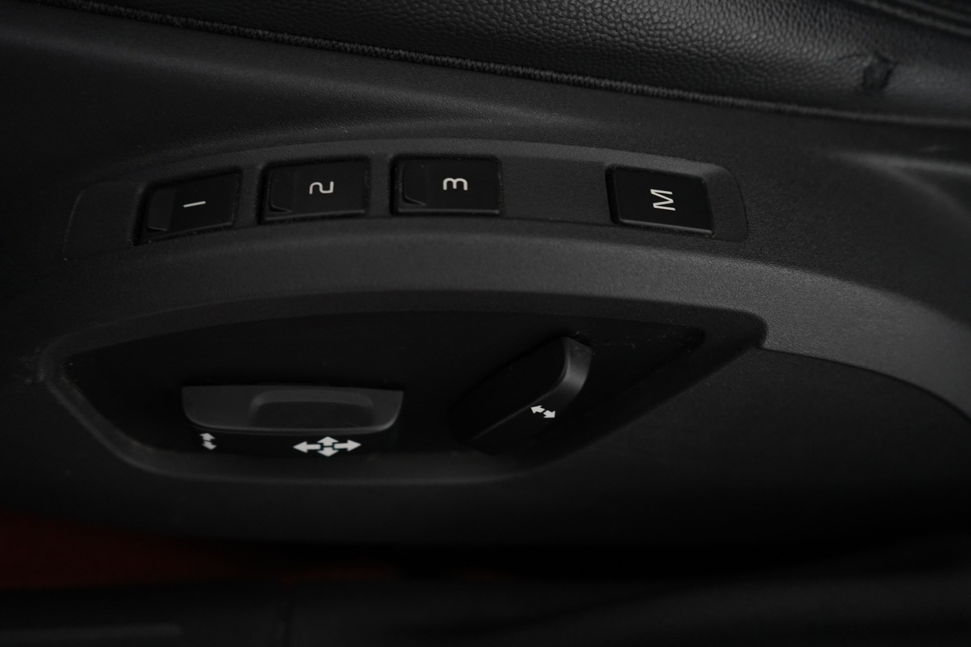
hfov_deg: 60.3
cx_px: 486
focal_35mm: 31
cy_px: 324
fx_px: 836
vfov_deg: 42.3
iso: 4000
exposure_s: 1/60
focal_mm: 31
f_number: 4
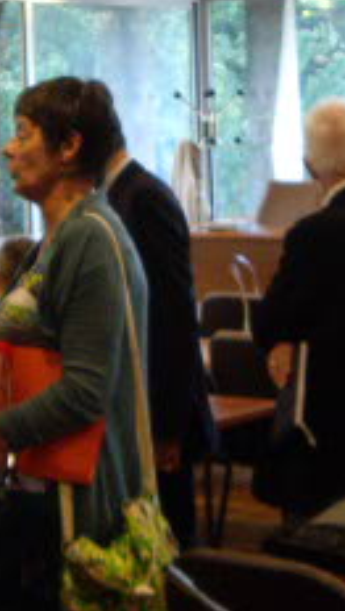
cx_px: 63
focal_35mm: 114
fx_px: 1849
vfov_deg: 18.8
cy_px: 263
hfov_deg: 10.6
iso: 200
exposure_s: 1/50
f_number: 2.7
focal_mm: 6.2
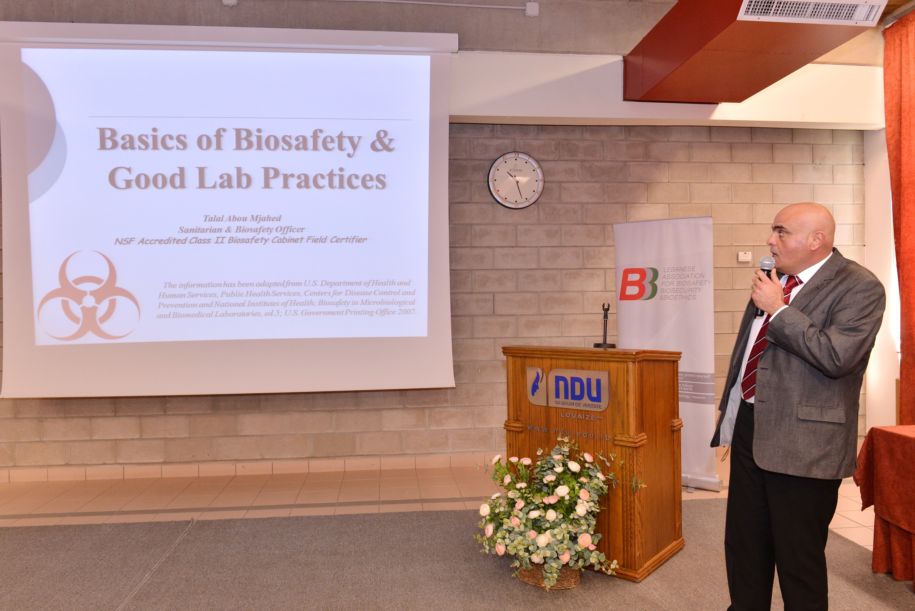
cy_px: 314
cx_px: 459
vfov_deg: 49.6
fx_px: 661
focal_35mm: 26
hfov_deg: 69.4
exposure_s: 1/60
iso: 1250
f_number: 6.3
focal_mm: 24
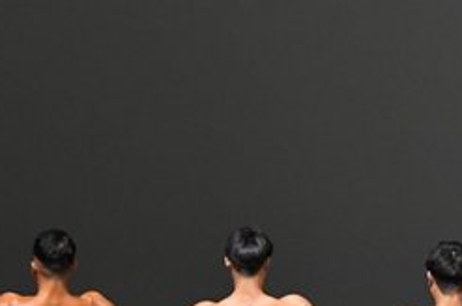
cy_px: 287
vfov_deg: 2.8
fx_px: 6318
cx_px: 295
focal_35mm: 493
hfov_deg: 4.2
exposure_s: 1/400
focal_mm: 105
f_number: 5.6
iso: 4000
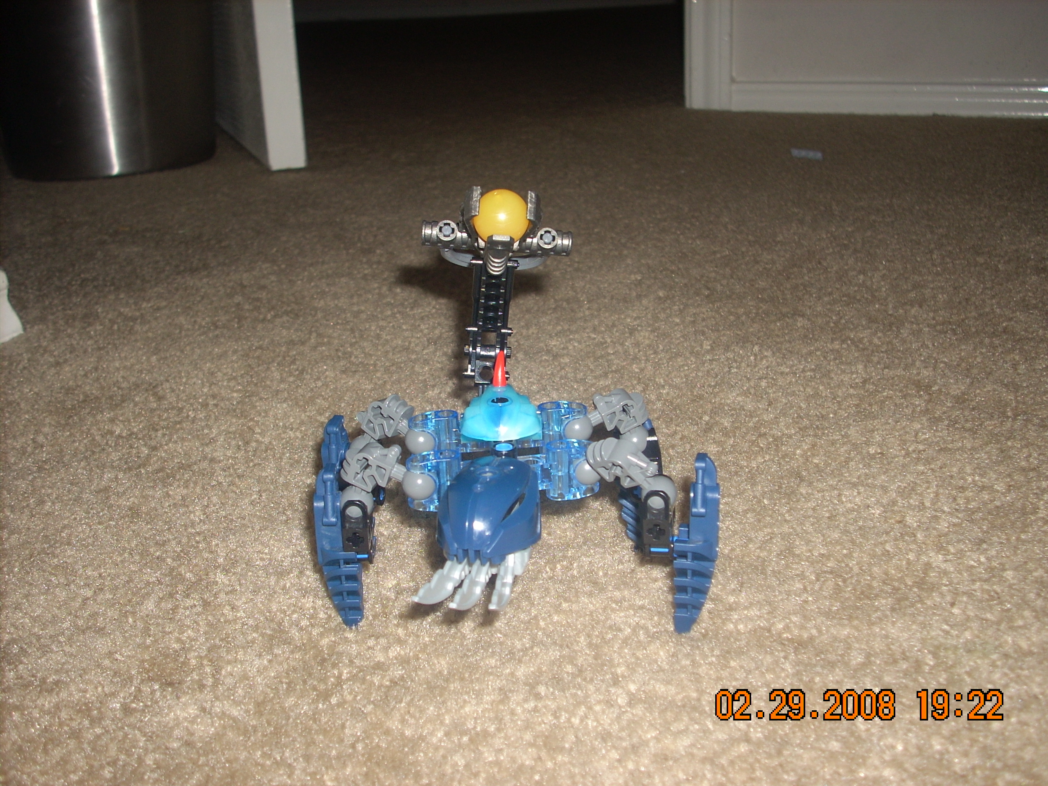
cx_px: 524
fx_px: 1120
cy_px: 393
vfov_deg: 38.7
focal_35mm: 37
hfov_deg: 50.1
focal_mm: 6.2
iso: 64
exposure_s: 1/60
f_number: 2.8
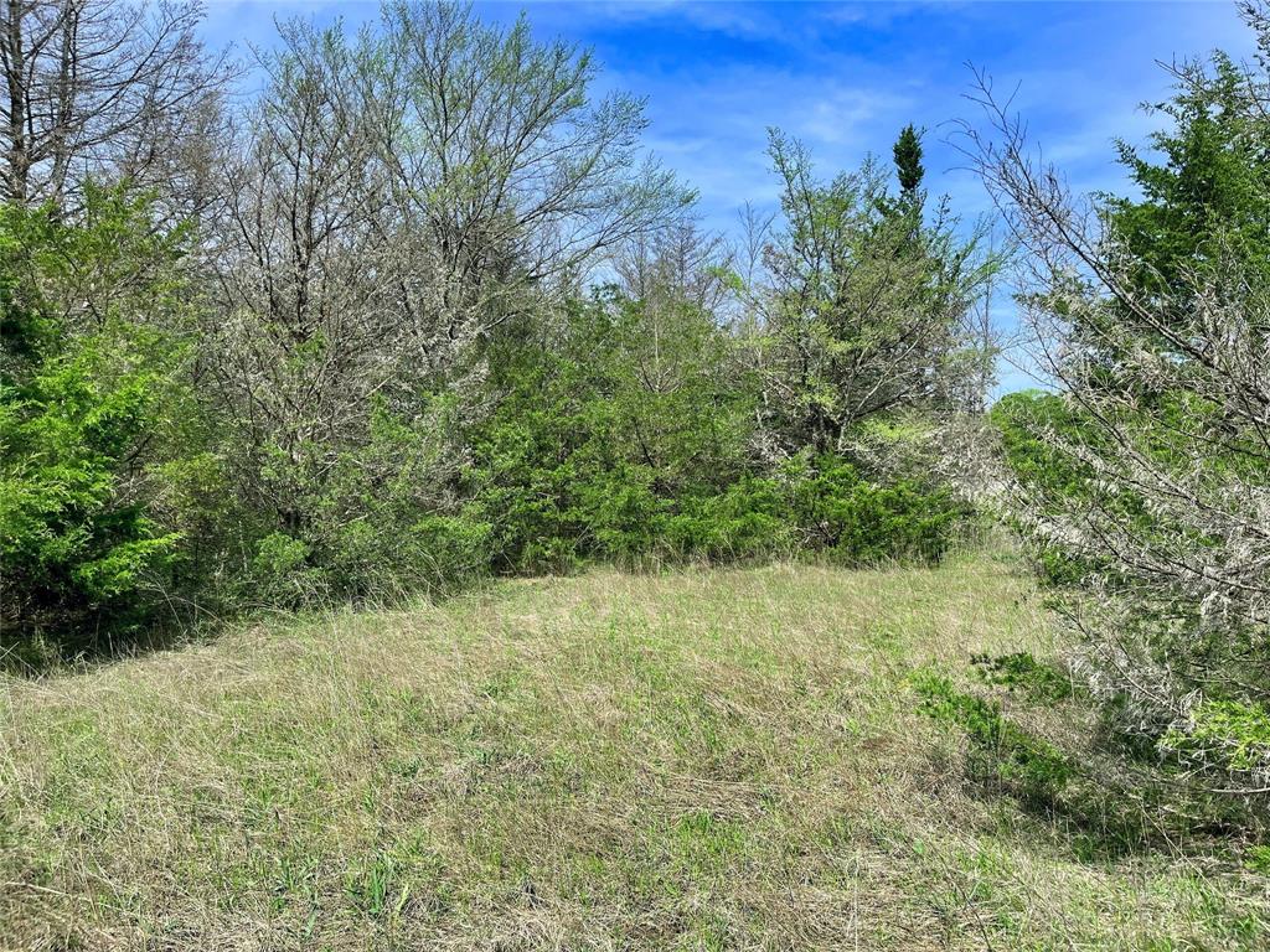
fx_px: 954
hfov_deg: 67.3
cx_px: 635
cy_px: 476
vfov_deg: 53.1
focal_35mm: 26
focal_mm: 5.1
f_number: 1.6
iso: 50
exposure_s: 1/2101
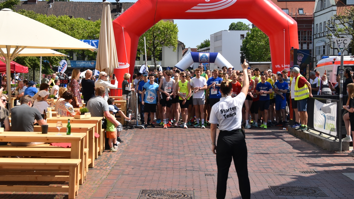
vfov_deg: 18.3
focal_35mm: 66
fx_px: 619
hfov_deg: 31.9
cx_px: 196
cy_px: 96
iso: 400
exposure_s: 1/1600
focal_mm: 36
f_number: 6.3
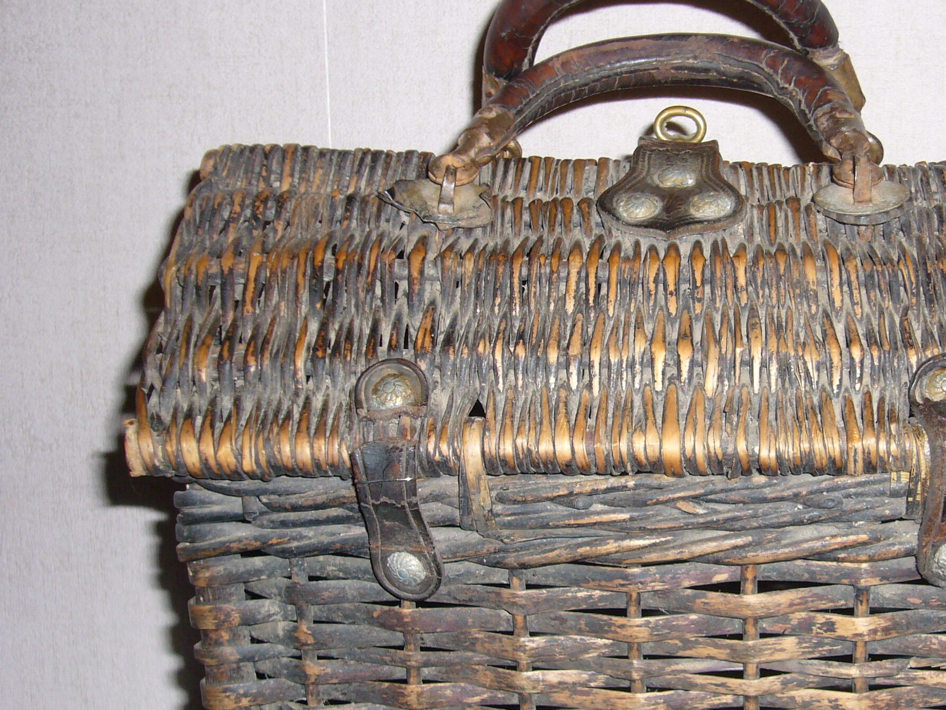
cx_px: 693
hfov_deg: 29.0
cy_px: 462
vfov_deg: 22.2
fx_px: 1804
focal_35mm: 66
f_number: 3.3
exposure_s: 1/30
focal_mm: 6.9
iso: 80
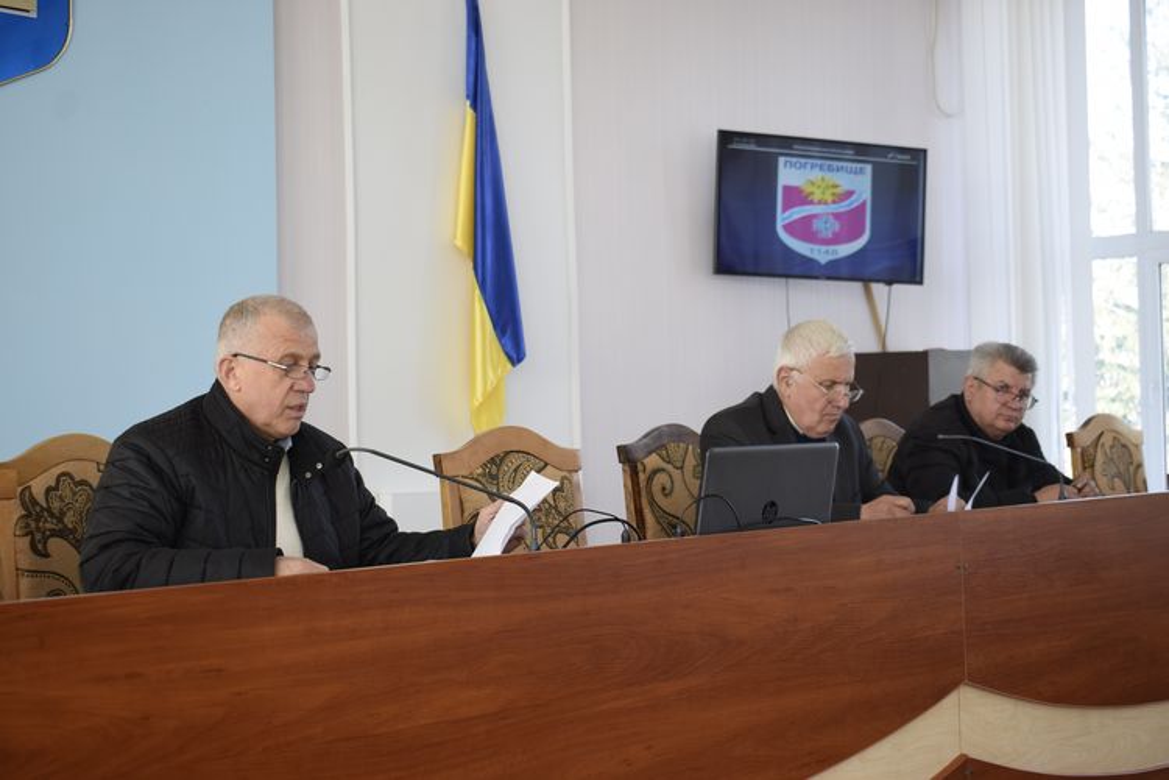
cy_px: 390
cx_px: 584
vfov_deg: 26.5
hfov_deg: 38.9
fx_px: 1656
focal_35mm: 51
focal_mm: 34
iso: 400
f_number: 5.6
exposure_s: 1/125
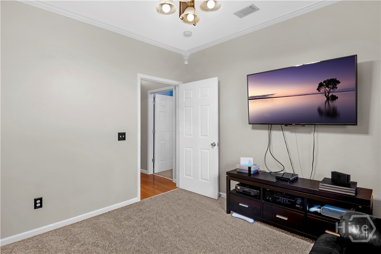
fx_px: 175
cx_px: 190
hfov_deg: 95.0
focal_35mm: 16
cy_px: 127
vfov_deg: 72.0
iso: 100
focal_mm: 11
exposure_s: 1/1.25
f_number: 7.1
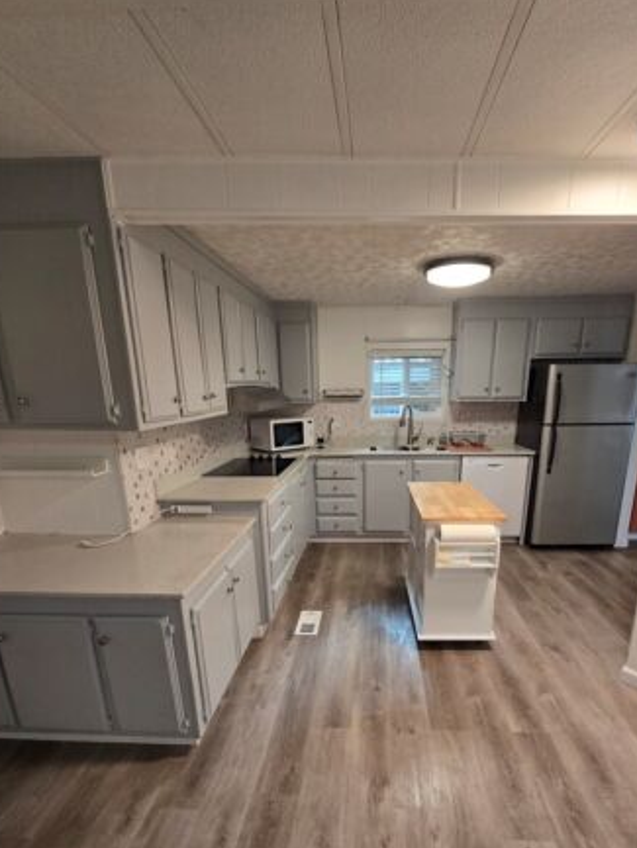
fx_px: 392
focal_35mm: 16
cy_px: 510
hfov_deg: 77.7
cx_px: 363
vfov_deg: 93.2
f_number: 2.2
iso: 200
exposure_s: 1/60
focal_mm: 2.2
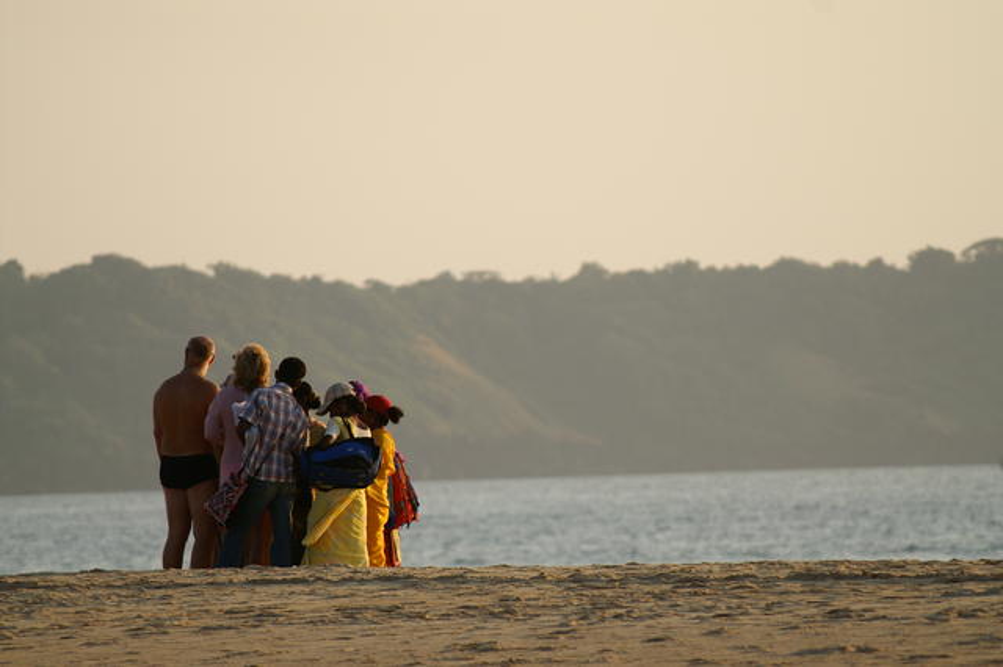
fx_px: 12530
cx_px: 502
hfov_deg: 4.6
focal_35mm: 450
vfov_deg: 3.1
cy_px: 334
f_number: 6.3
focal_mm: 300
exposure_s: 1/500
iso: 200
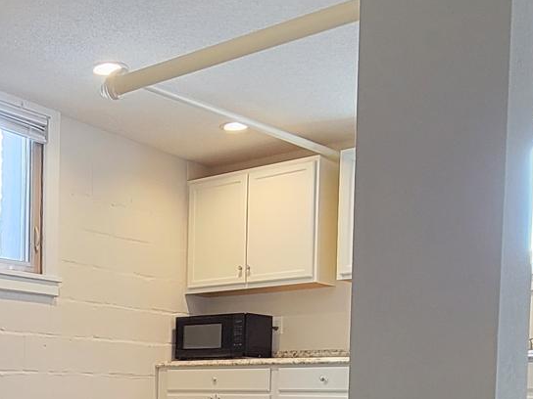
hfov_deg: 33.6
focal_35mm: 51
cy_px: 452
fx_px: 785
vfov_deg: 26.1
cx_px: -22
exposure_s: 1/40
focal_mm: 2.2
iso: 320
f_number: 2.2
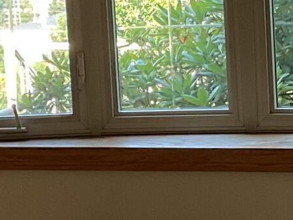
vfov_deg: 7.7
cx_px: 222
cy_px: 105
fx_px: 1626
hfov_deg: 10.3
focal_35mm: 192
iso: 40
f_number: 1.8
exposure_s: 1/60
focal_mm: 3
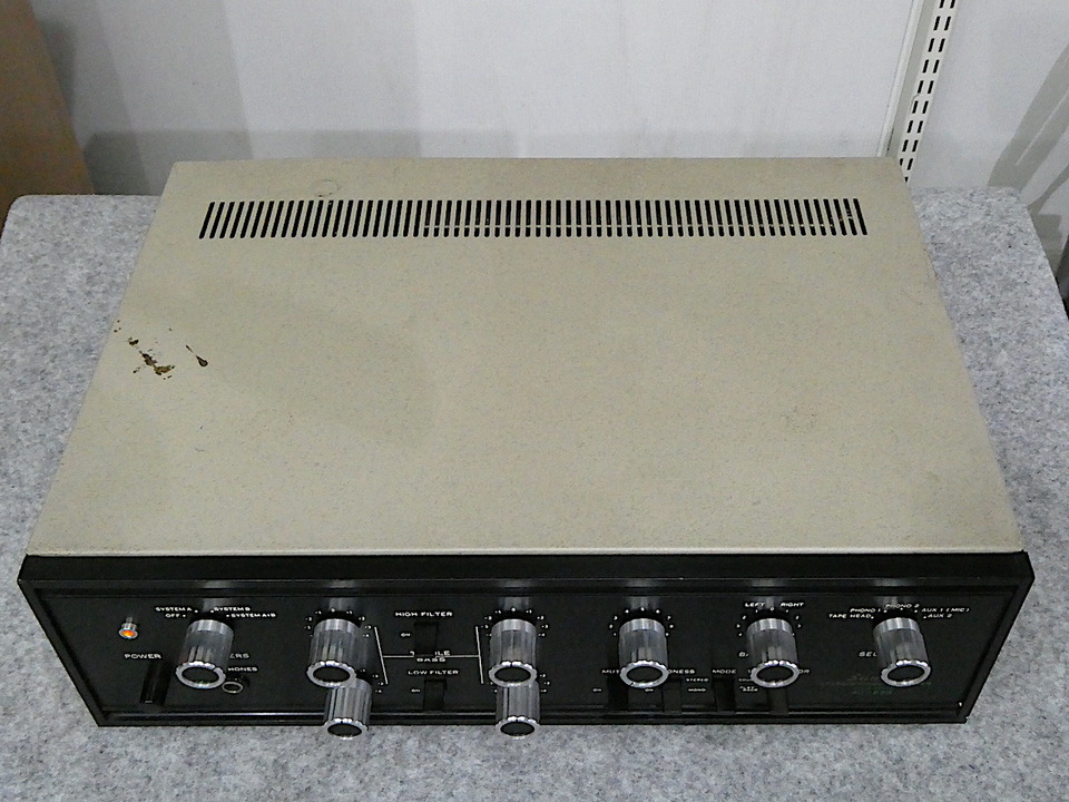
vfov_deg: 38.7
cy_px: 401
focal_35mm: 37
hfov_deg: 50.1
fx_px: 1143
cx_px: 534
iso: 1600
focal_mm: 6.7
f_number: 6.3
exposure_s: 1/40
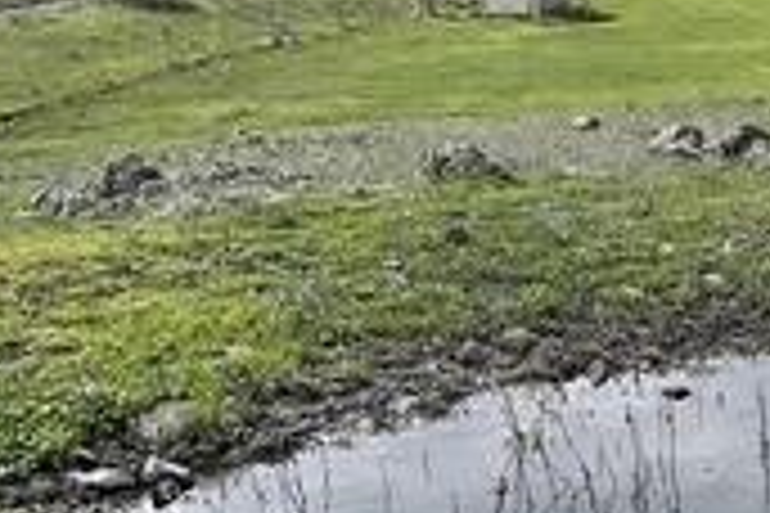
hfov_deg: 15.9
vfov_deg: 11.9
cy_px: 576
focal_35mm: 113
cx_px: 1310
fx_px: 2417
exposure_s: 1/504
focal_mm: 3
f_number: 1.8
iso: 16
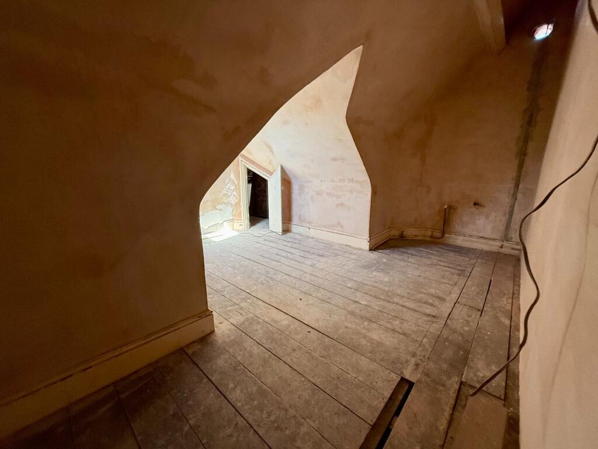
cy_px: 224
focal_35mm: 14
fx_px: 242
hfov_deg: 102.1
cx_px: 299
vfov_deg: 85.7
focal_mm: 2.22
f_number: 2.2
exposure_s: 1/99
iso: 160
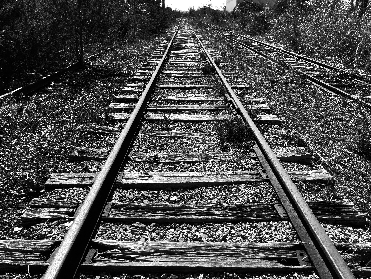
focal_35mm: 28
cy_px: 140
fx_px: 300
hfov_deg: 63.4
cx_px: 186
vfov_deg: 49.7
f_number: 1.8
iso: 20
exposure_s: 1/1372
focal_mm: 3.99
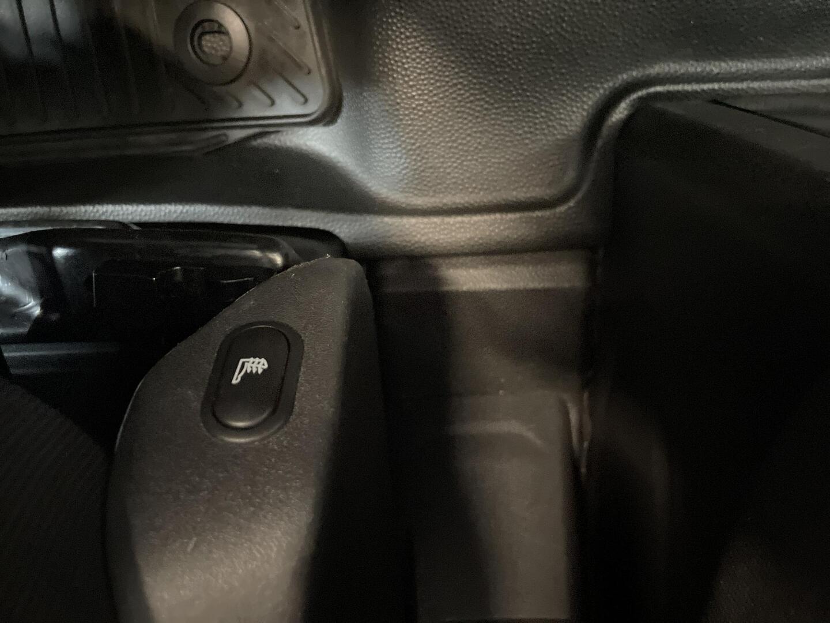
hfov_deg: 67.3
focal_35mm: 26
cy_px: 312
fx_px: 623
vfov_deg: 53.1
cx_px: 415
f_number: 1.6
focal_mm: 4.2
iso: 4000
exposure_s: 1/17
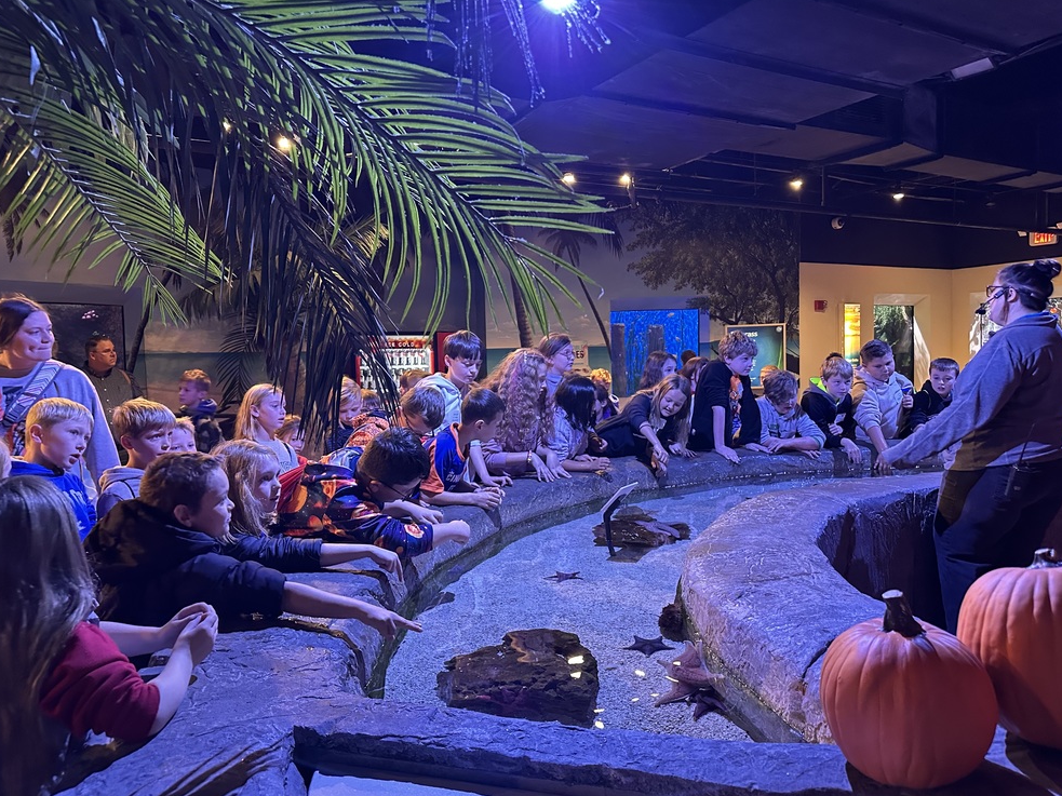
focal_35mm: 25
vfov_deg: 54.9
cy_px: 400
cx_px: 538
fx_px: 767
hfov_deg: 69.4
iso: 640
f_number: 1.78
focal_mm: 6.86
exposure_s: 1/60
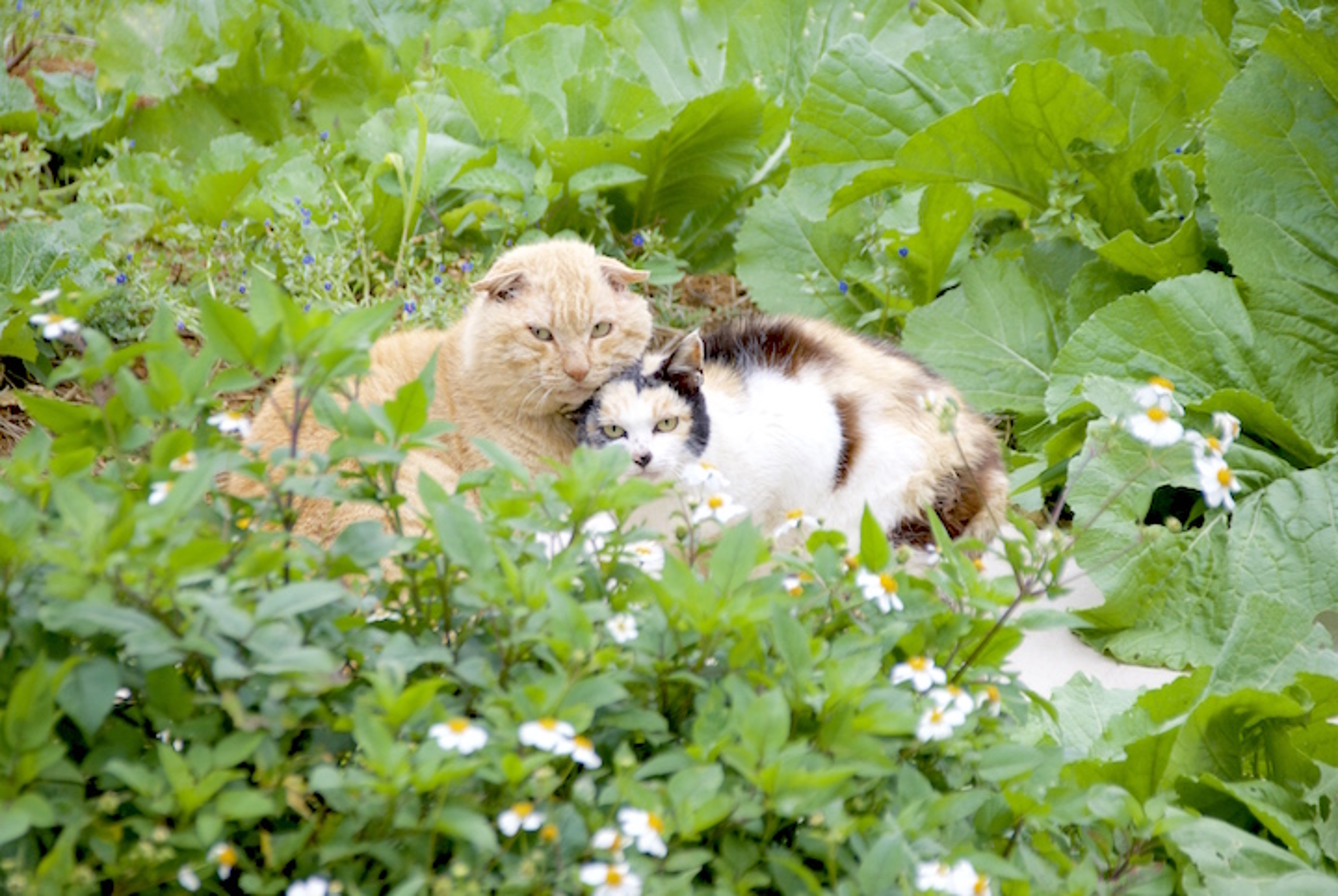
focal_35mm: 375
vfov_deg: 3.7
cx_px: 669
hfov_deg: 5.5
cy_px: 448
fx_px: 13954
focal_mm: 250
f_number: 6.3
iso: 400
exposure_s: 1/320
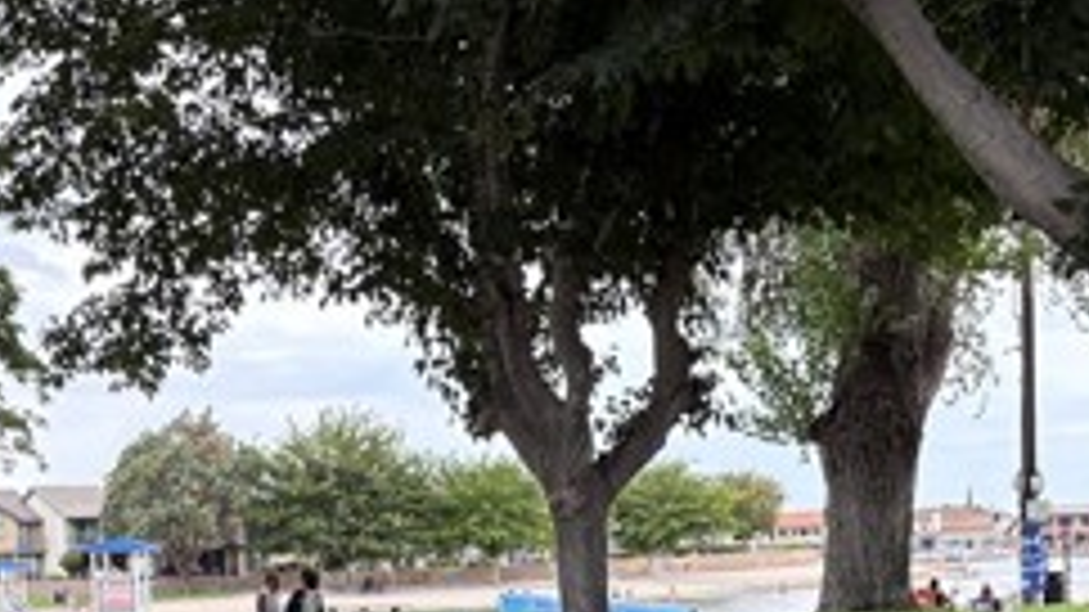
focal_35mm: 75
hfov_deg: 28.1
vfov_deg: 15.5
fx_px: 2165
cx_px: 374
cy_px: 716
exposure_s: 1/531
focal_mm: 5.96
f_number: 1.6
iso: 64
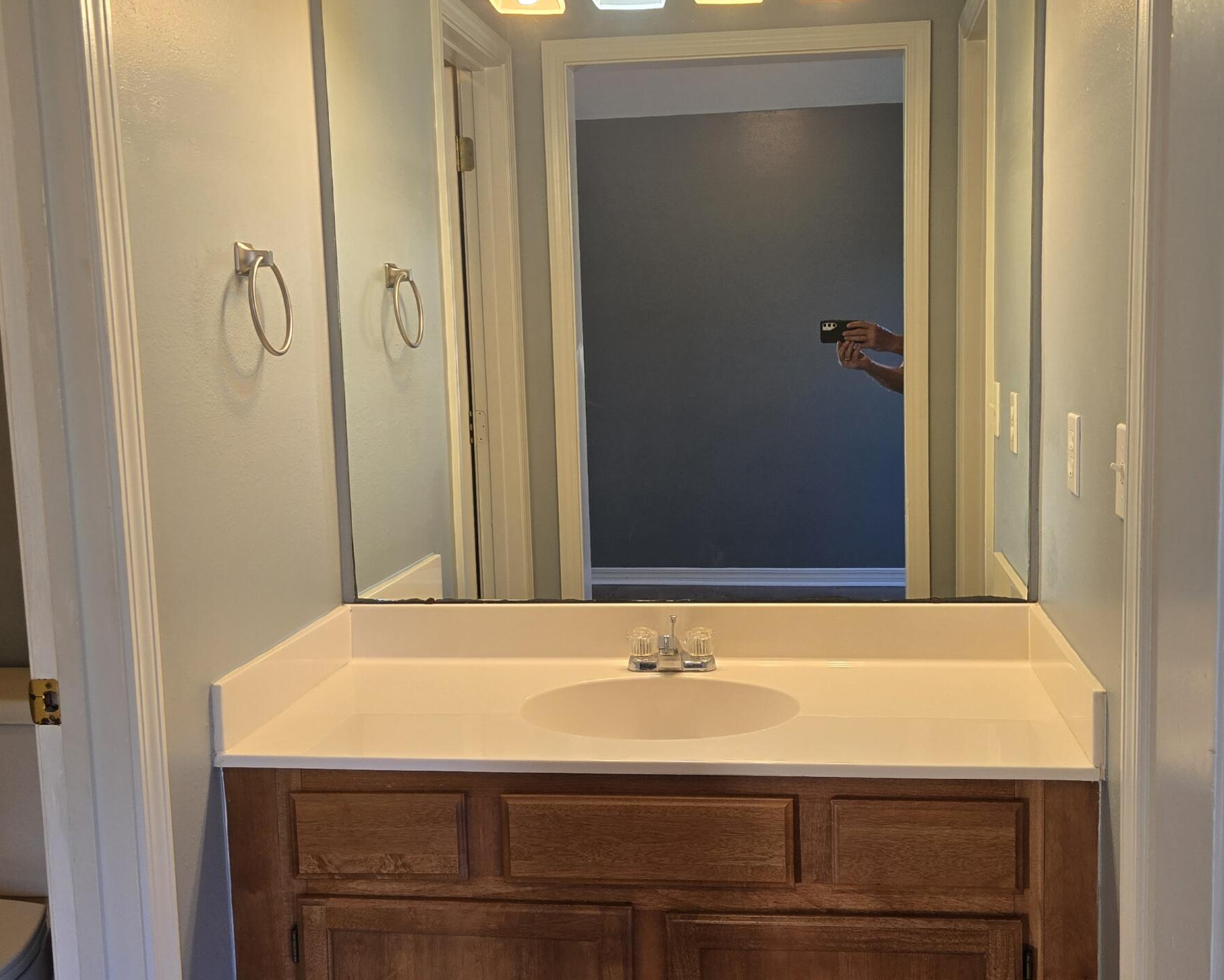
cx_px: 689
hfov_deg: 47.8
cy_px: 487
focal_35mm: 38
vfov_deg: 39.2
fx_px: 1377
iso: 80
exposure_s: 1/120
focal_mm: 5.4
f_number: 1.8
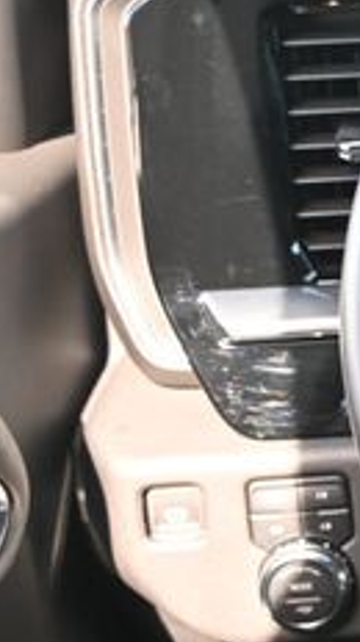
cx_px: 864
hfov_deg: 9.8
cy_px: 315
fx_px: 1846
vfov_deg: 19.7
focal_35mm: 108
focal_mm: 25
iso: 720
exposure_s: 1/125
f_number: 4.2
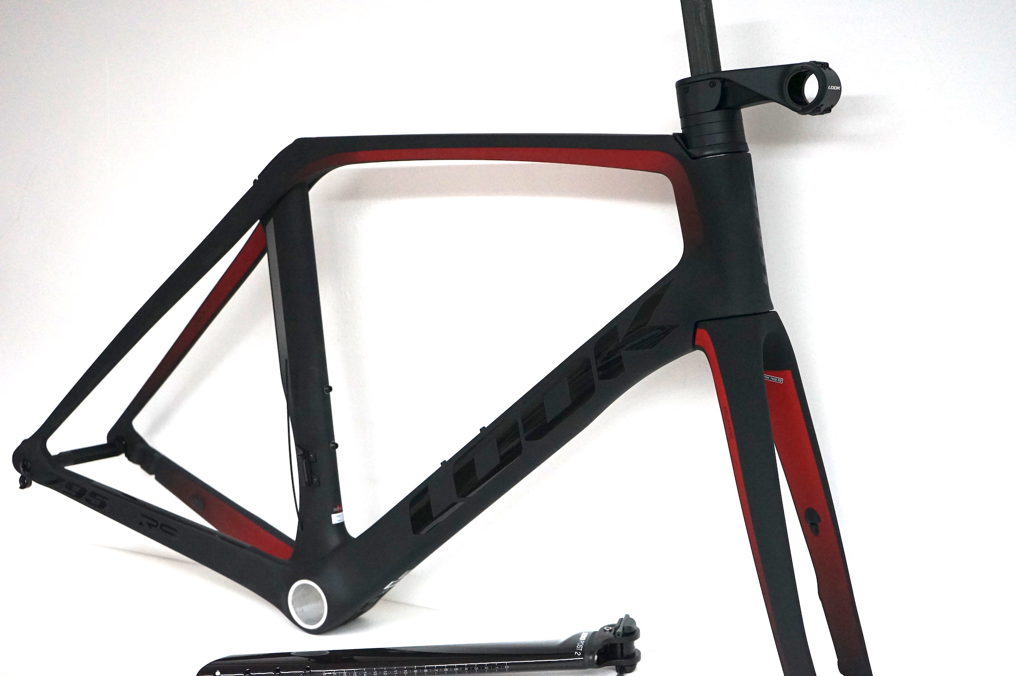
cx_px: 508
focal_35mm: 48
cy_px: 338
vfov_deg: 28.0
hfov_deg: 41.1
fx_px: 1354
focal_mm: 48
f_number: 4.5
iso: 2500
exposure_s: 1/160
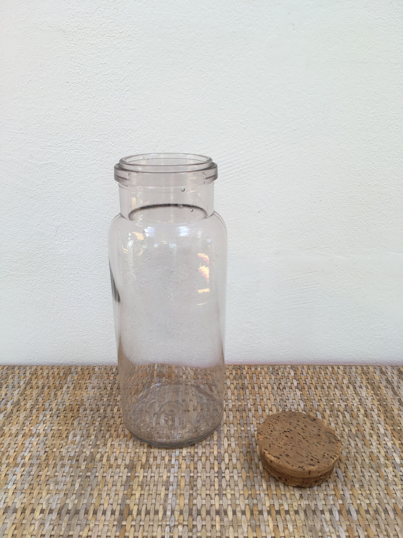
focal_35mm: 29
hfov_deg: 48.2
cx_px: 202
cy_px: 269
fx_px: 450
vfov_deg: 61.7
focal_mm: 4.15
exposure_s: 1/100
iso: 25
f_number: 2.2
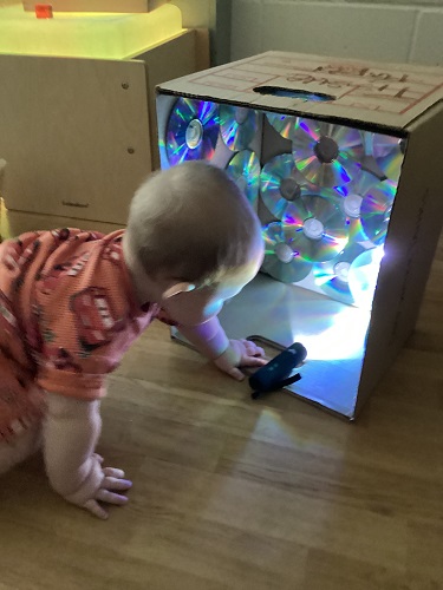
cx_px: 222
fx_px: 529
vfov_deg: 58.4
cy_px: 295
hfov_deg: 45.4
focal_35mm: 31
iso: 800
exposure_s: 1/30
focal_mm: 3.3
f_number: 2.4
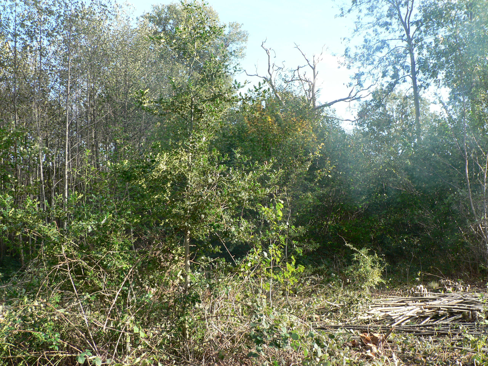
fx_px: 508
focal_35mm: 36
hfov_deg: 51.4
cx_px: 244
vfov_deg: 39.7
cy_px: 183
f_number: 4
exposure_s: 1/100
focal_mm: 6
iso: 80
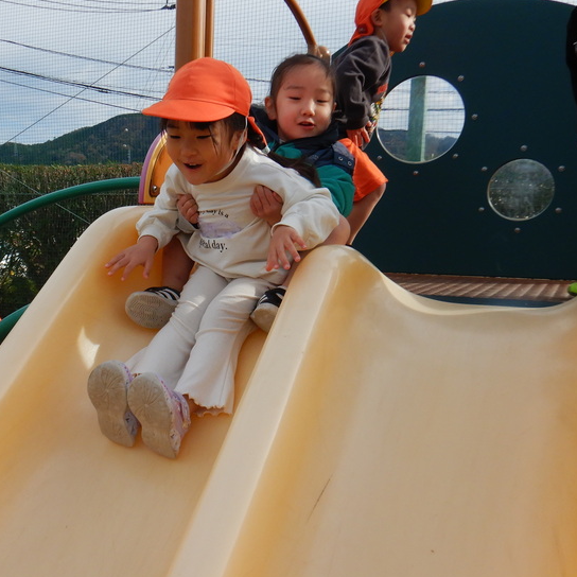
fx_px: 735
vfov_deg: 42.8
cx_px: 197
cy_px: 310
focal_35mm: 39
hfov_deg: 42.3
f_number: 4.1
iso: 125
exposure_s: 1/1000
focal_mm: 4.3
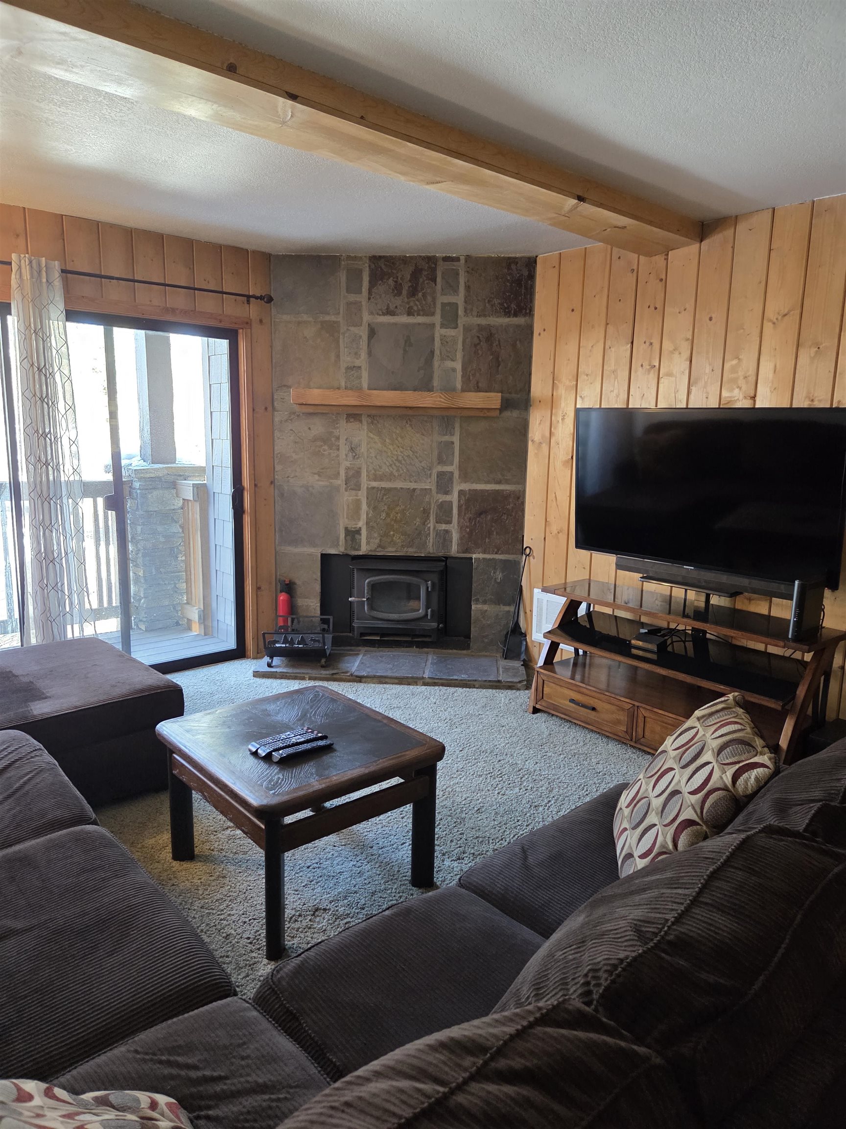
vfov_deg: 73.9
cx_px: 423
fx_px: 749
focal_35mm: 23
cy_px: 564
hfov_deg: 58.9
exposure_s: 1/120
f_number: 1.8
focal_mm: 5.4
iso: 640
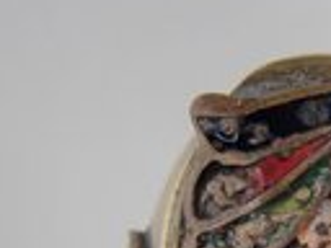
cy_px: 298
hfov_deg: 19.2
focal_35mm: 99
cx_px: 337
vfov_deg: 14.5
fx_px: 947
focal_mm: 6.64
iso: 100
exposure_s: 1/160
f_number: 4.7
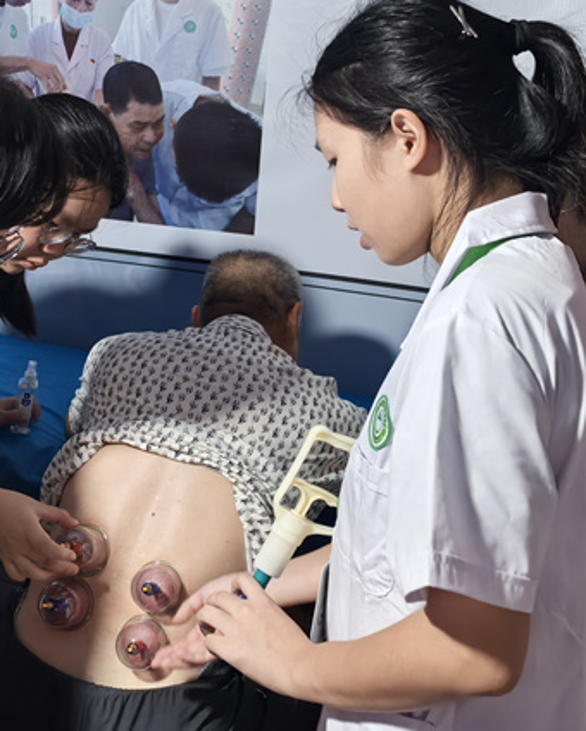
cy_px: 303
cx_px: 174
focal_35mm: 46
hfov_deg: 32.4
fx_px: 996
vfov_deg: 40.2
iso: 400
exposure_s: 1/100
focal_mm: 5.75
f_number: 2
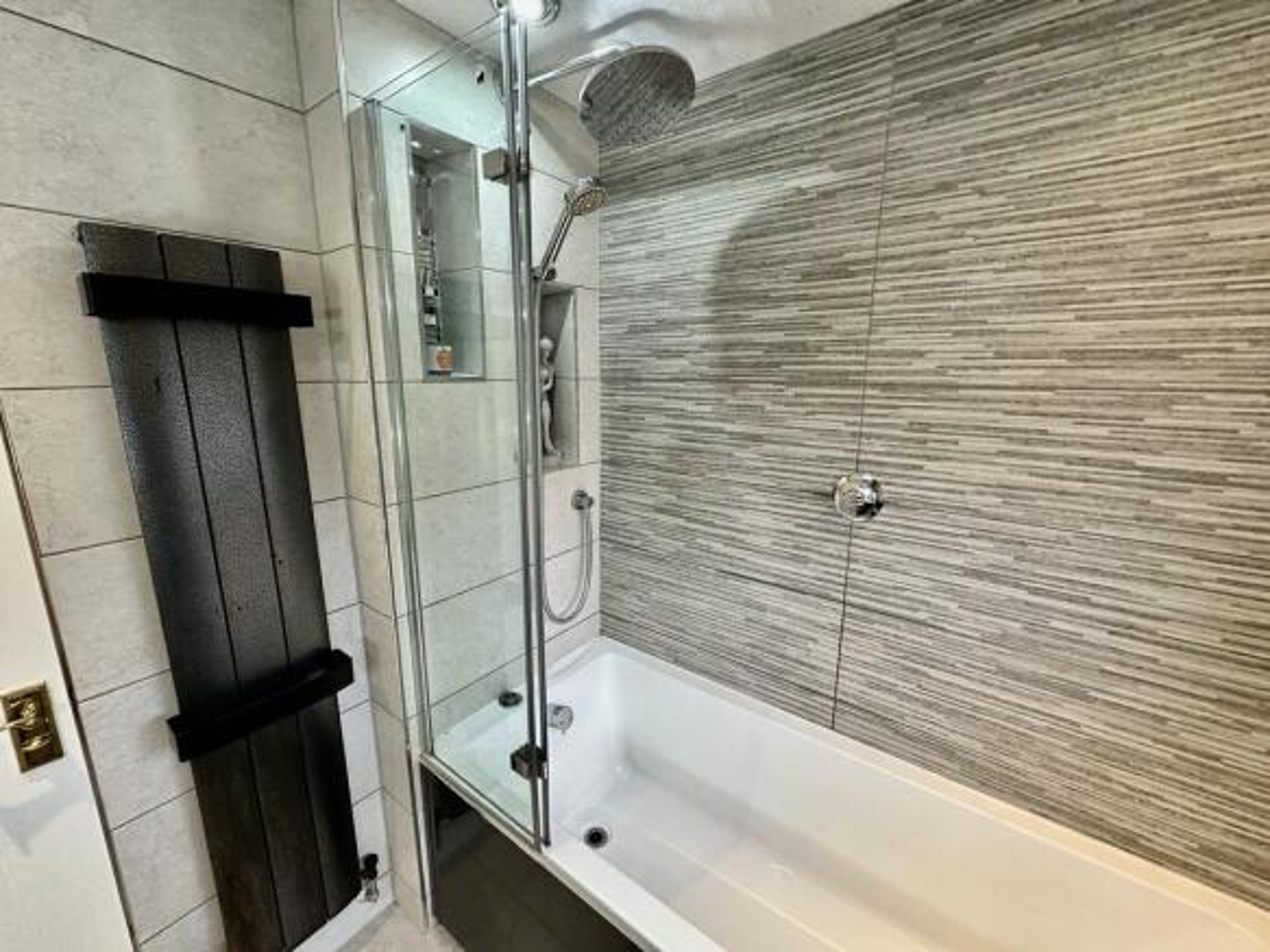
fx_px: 514
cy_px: 476
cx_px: 635
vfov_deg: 85.7
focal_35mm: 14
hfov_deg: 102.1
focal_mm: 2.22
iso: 200
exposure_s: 1/100
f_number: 2.2
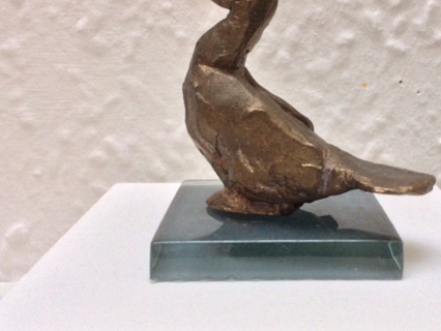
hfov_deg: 39.5
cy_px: 112
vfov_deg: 30.1
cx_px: 266
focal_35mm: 48
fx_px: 612
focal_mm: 3.3
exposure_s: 1/25
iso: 64
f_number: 2.4
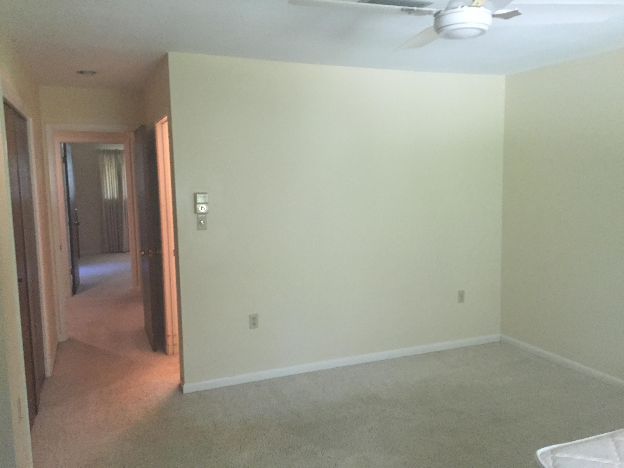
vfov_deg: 48.2
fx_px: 523
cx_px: 312
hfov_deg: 61.7
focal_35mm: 29
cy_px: 234
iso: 200
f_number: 2.2
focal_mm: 4.15
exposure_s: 1/30
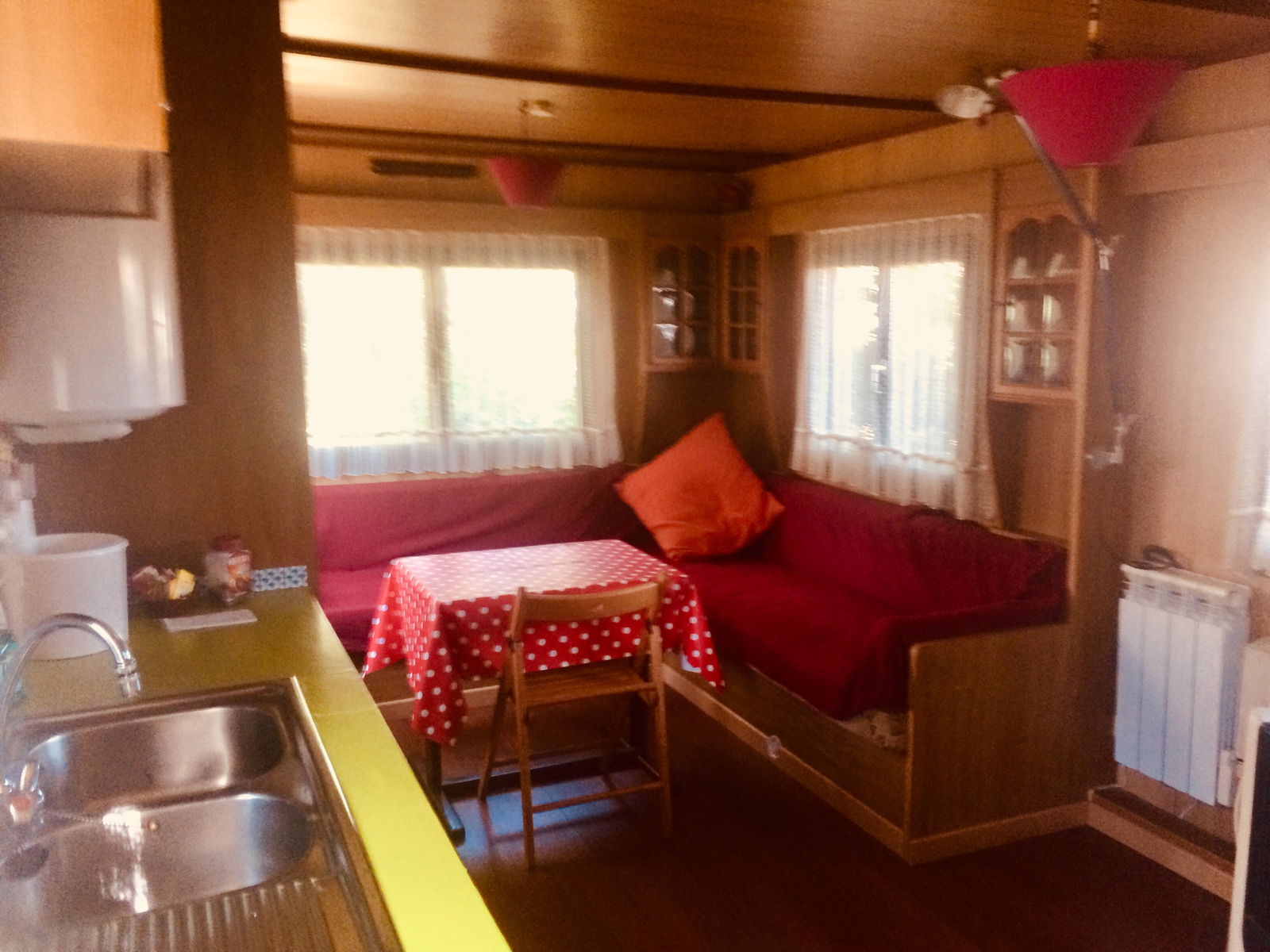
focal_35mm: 29
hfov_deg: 61.7
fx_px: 1064
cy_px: 476
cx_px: 635
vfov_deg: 48.2
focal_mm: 4.15
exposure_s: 1/33
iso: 125
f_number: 2.2
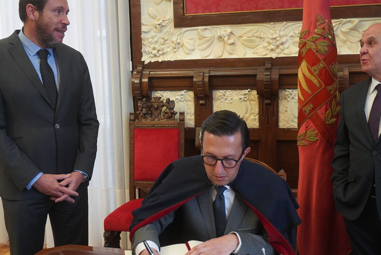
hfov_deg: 45.4
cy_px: 146
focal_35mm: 43
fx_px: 455
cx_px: 198
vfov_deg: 31.2
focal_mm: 32
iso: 4000
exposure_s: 1/160
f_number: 4
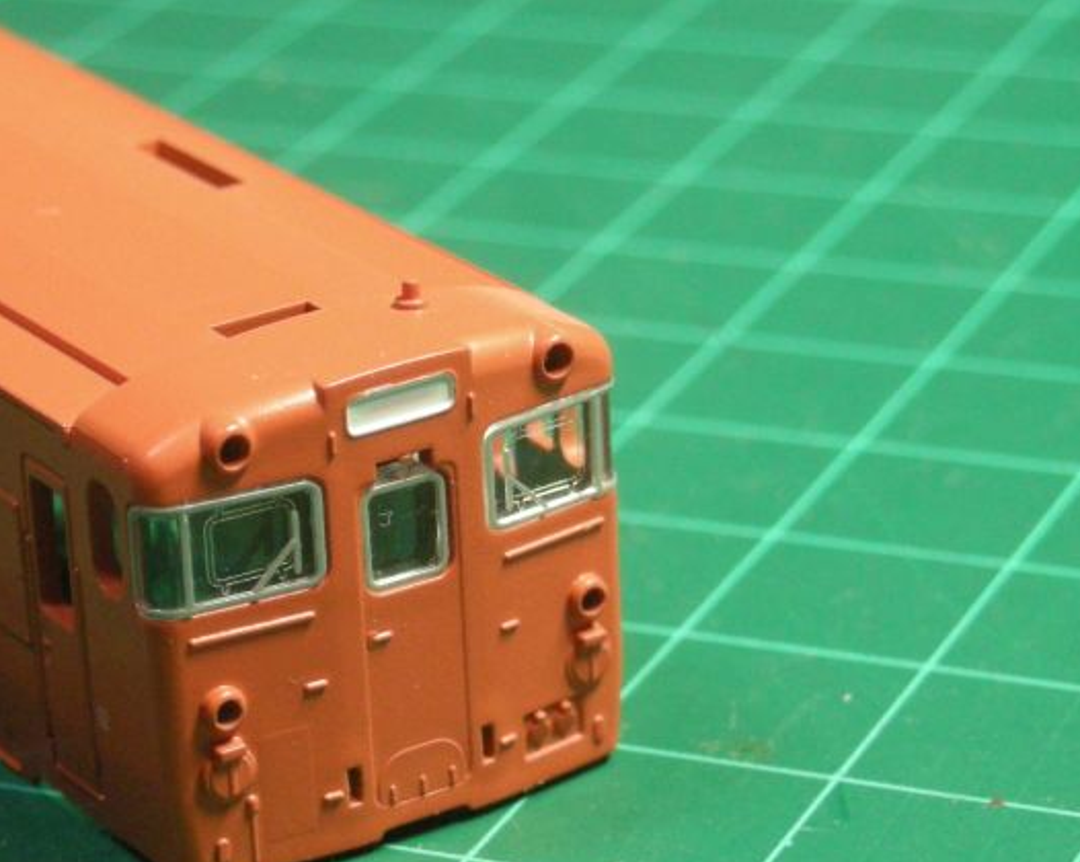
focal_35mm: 156
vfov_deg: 9.9
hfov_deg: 12.4
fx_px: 4983
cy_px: 546
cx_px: 423
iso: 400
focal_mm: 17.1
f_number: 4.7
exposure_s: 1/40.7
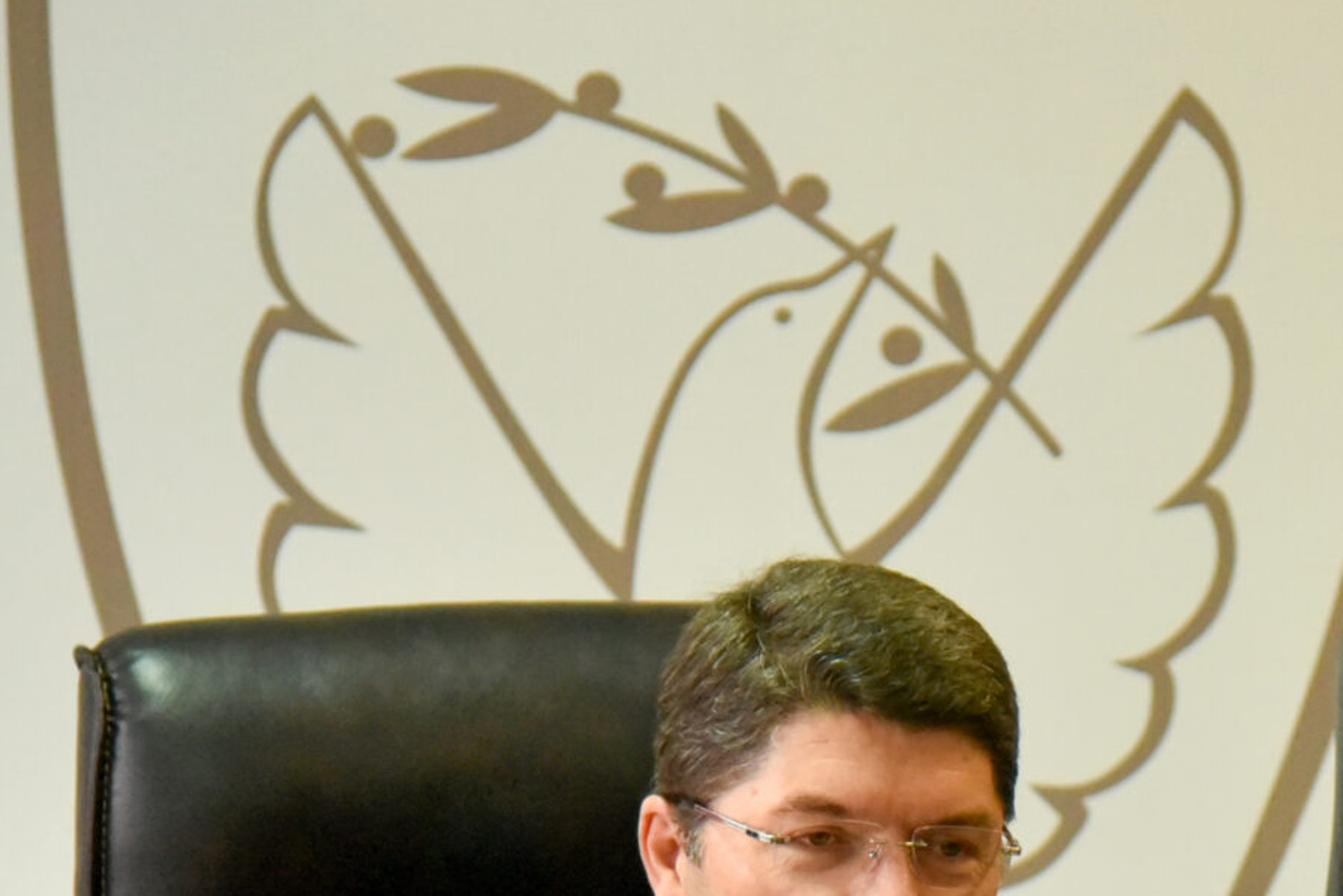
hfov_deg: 7.8
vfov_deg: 5.2
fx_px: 9814
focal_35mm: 263
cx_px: 1330
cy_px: 1175
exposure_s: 1/320
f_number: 4
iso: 5000
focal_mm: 92
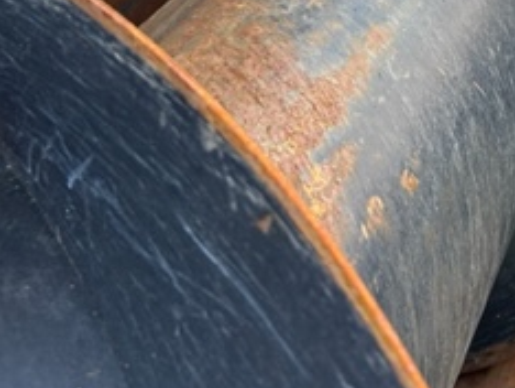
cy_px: -121
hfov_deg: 26.5
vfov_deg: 19.1
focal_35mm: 71
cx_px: 453
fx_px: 1057
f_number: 1.5
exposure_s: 1/126
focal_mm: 5.7
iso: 64
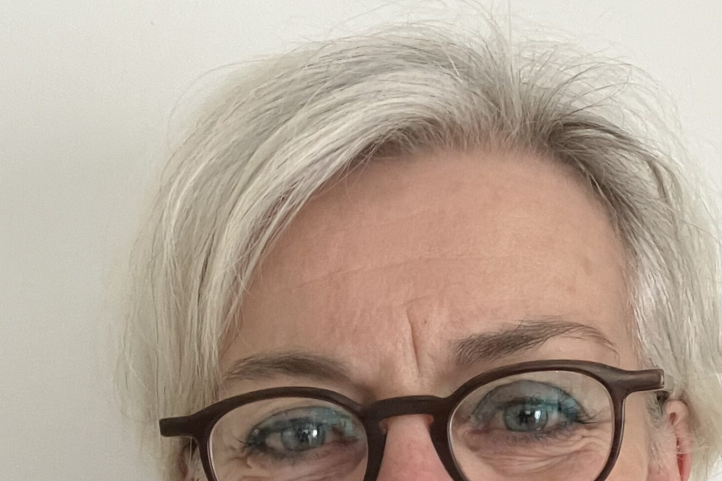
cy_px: 606
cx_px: 392
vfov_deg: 19.7
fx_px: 1284
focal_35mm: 64
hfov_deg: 31.4
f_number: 2.2
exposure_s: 1/33
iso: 250
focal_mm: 2.87
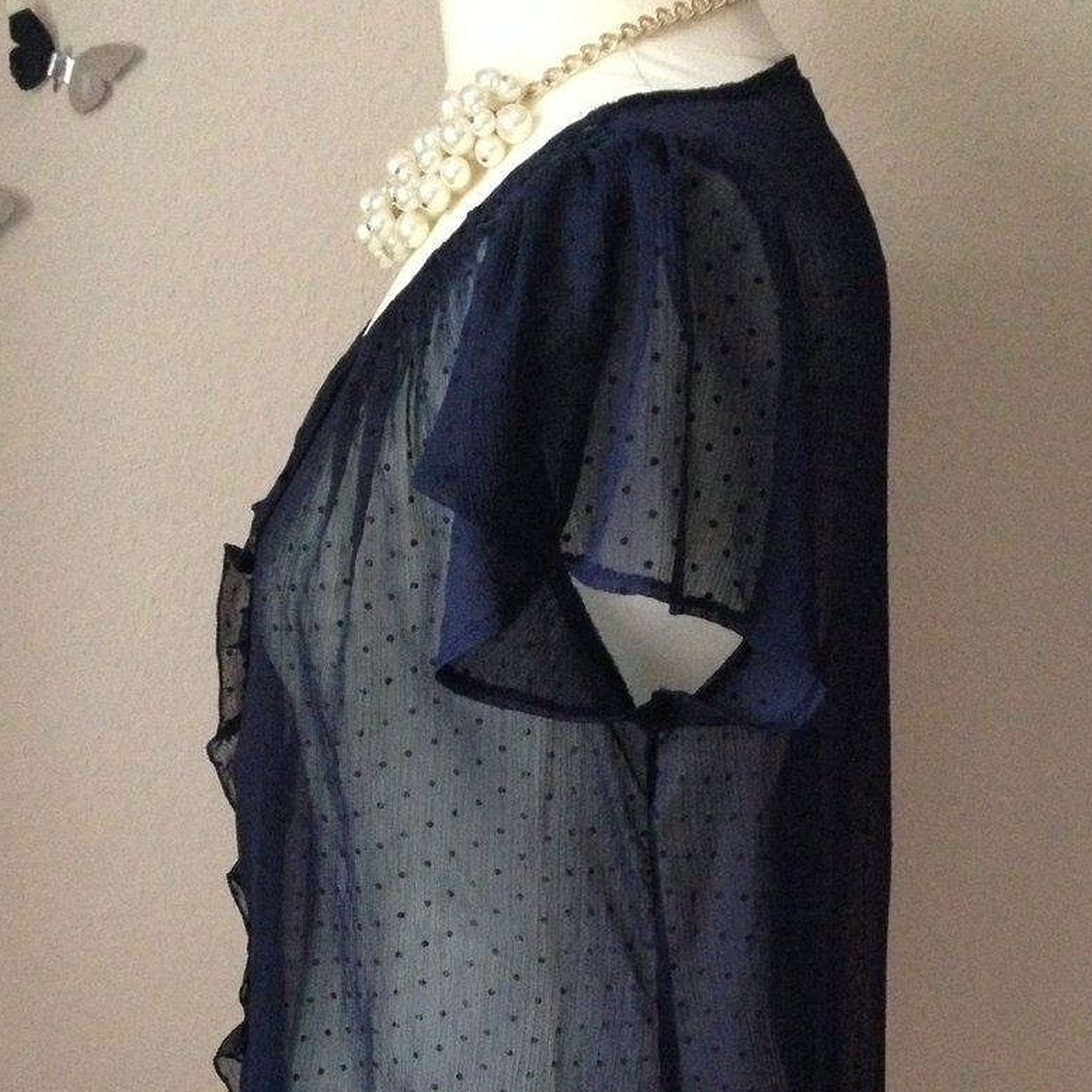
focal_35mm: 50
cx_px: 505
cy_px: 735
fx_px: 1785
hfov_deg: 34.0
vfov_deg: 33.7
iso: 800
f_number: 2.4
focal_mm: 4.12
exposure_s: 1/15
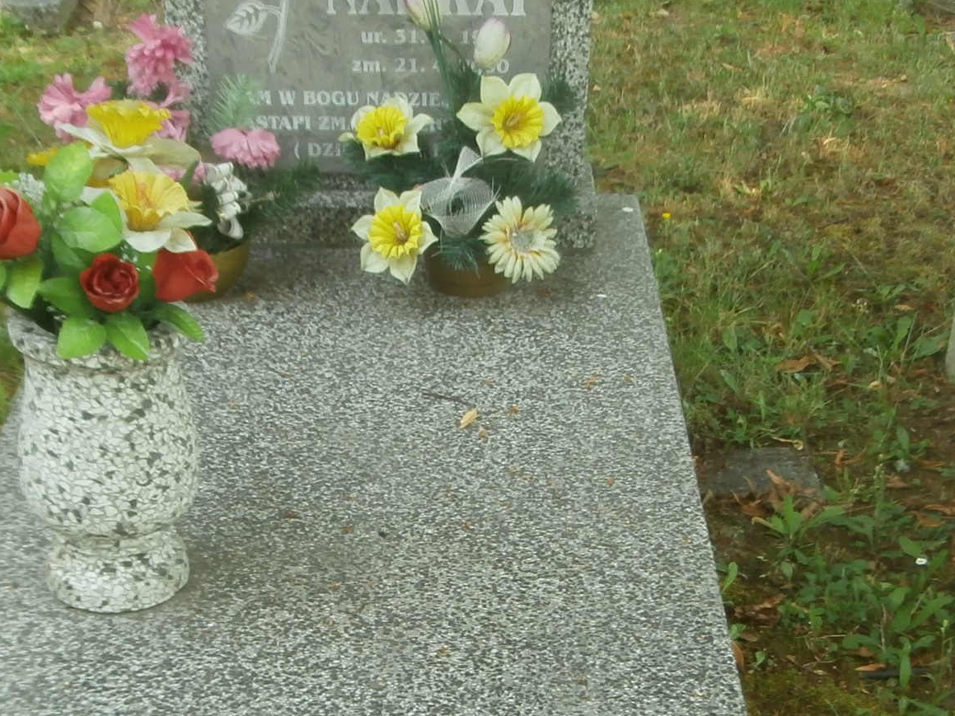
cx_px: 388
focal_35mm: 62
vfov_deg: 23.2
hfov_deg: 31.1
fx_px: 1710
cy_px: 593
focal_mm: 4.2
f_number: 3
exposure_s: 1/80
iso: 100
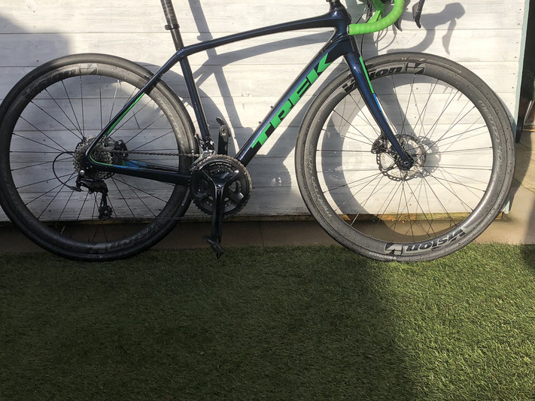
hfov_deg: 44.7
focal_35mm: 42
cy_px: 144
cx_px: 234
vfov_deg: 34.1
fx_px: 649
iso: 20
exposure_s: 1/1845
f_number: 1.8
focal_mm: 3.99
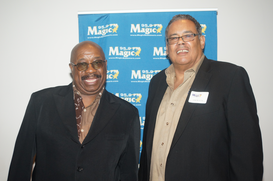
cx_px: 136
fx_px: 398
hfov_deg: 37.9
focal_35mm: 52
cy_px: 90
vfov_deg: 25.7
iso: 800
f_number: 5
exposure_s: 1/60
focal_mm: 35
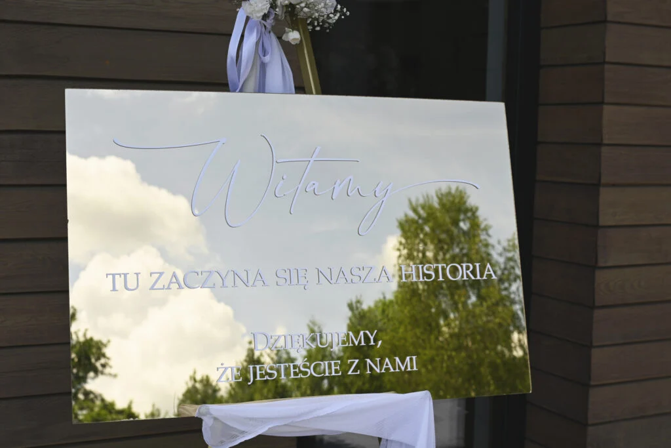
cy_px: 224
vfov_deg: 25.8
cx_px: 336
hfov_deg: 37.8
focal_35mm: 52
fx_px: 979
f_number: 6.3
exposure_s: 1/320
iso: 100
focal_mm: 35
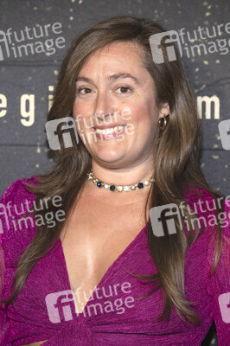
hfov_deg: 11.4
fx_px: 1152
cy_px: 173
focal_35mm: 120
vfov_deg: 17.1
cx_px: 115
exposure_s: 1/200
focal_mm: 120
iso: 800
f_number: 5.6
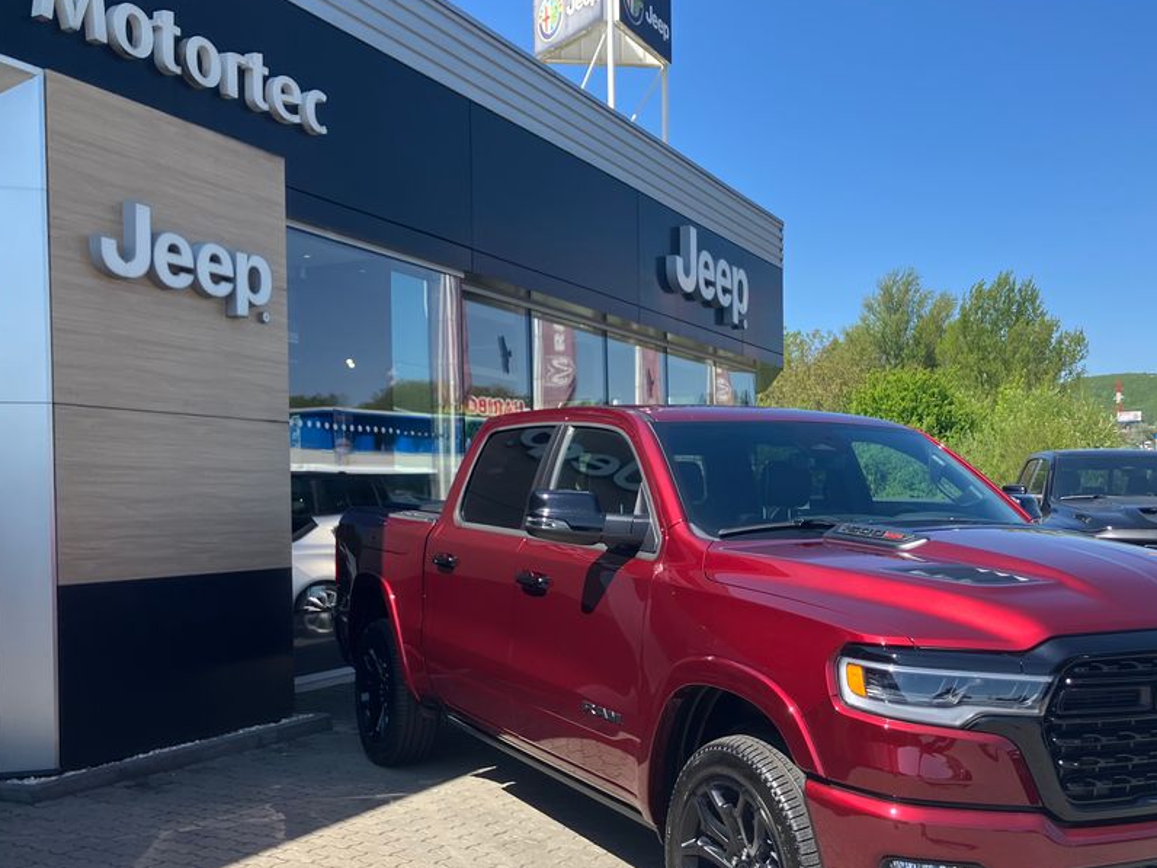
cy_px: 518
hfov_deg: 51.0
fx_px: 1203
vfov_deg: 39.5
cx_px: 705
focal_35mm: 36
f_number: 1.8
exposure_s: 1/867
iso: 32
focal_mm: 3.99
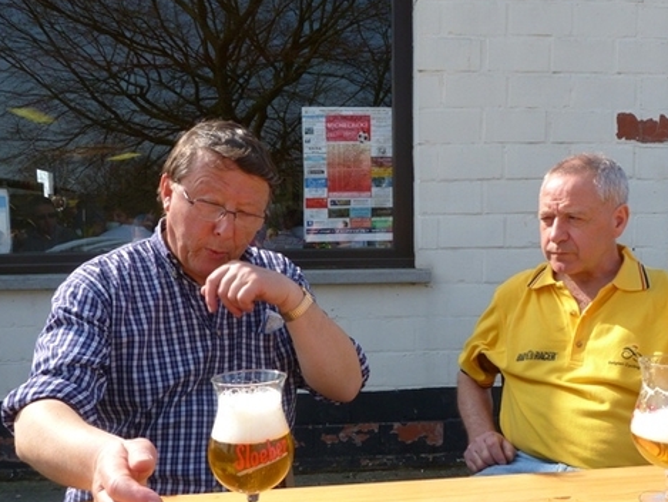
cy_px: 299
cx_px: 377
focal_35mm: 32
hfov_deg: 56.6
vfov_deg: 44.0
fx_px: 618
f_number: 4.5
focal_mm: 4.5
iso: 80
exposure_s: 1/200
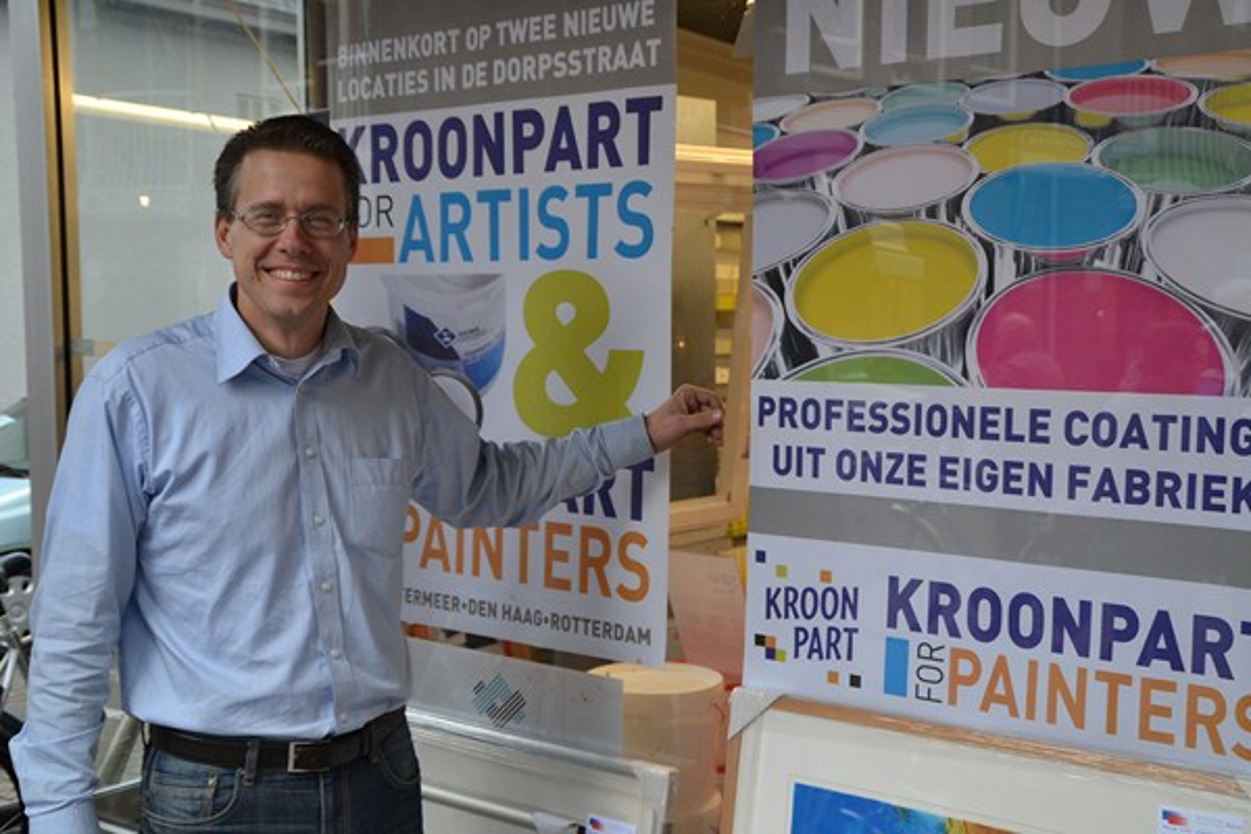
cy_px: 417
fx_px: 1459
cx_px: 626
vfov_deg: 31.9
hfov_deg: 46.4
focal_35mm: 42
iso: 450
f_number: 4
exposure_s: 1/60
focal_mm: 28
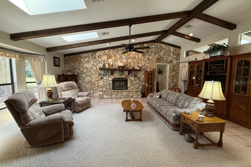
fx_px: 105
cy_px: 82
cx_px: 128
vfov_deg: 77.3
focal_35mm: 15
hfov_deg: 100.4
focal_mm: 2.22
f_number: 2.2
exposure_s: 1/120
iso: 320
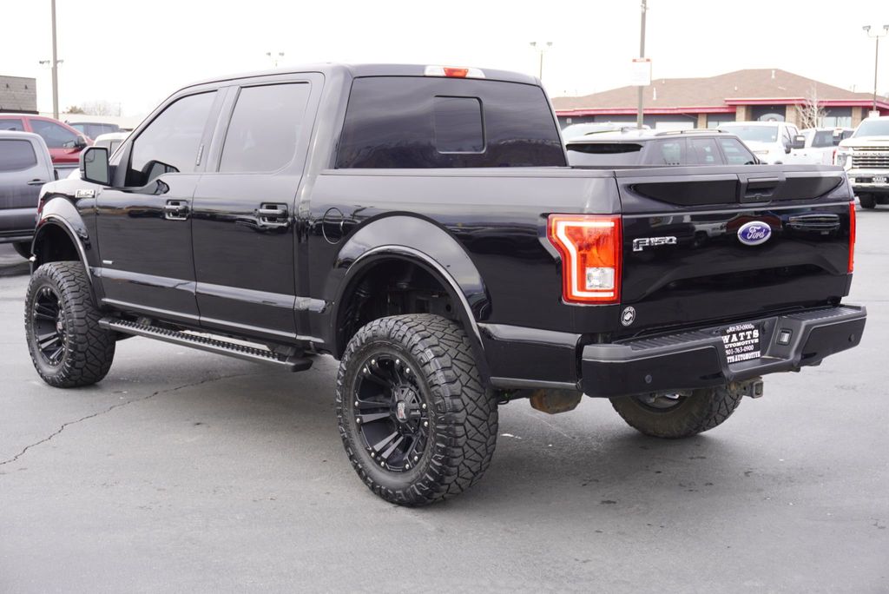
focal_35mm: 48
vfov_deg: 28.1
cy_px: 297
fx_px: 1186
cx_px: 444
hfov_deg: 41.1
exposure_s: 1/80
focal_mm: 32
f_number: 5.6
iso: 100
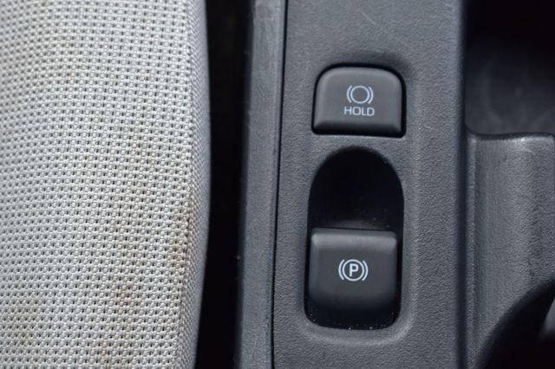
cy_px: 184
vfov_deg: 16.5
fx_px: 1271
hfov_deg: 24.6
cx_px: 278
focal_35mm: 82
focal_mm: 55
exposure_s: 1/25
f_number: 7.1
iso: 400
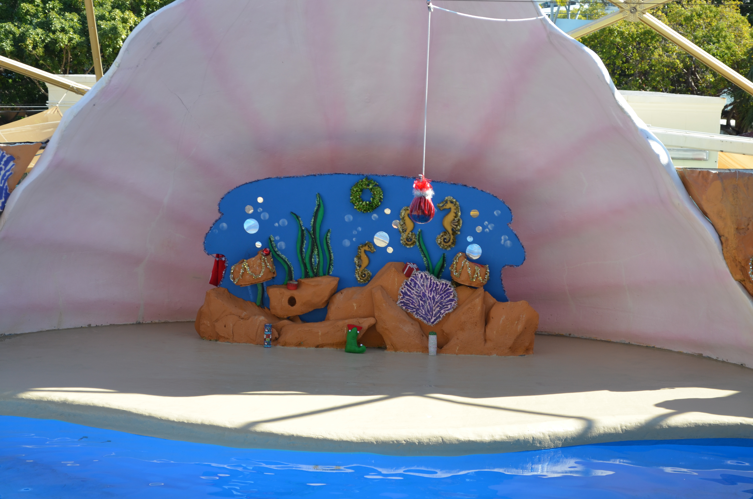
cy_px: 250
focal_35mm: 82
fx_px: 1722
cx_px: 376
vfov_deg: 16.5
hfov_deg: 24.7
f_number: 7.1
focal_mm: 55
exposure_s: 1/200
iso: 200
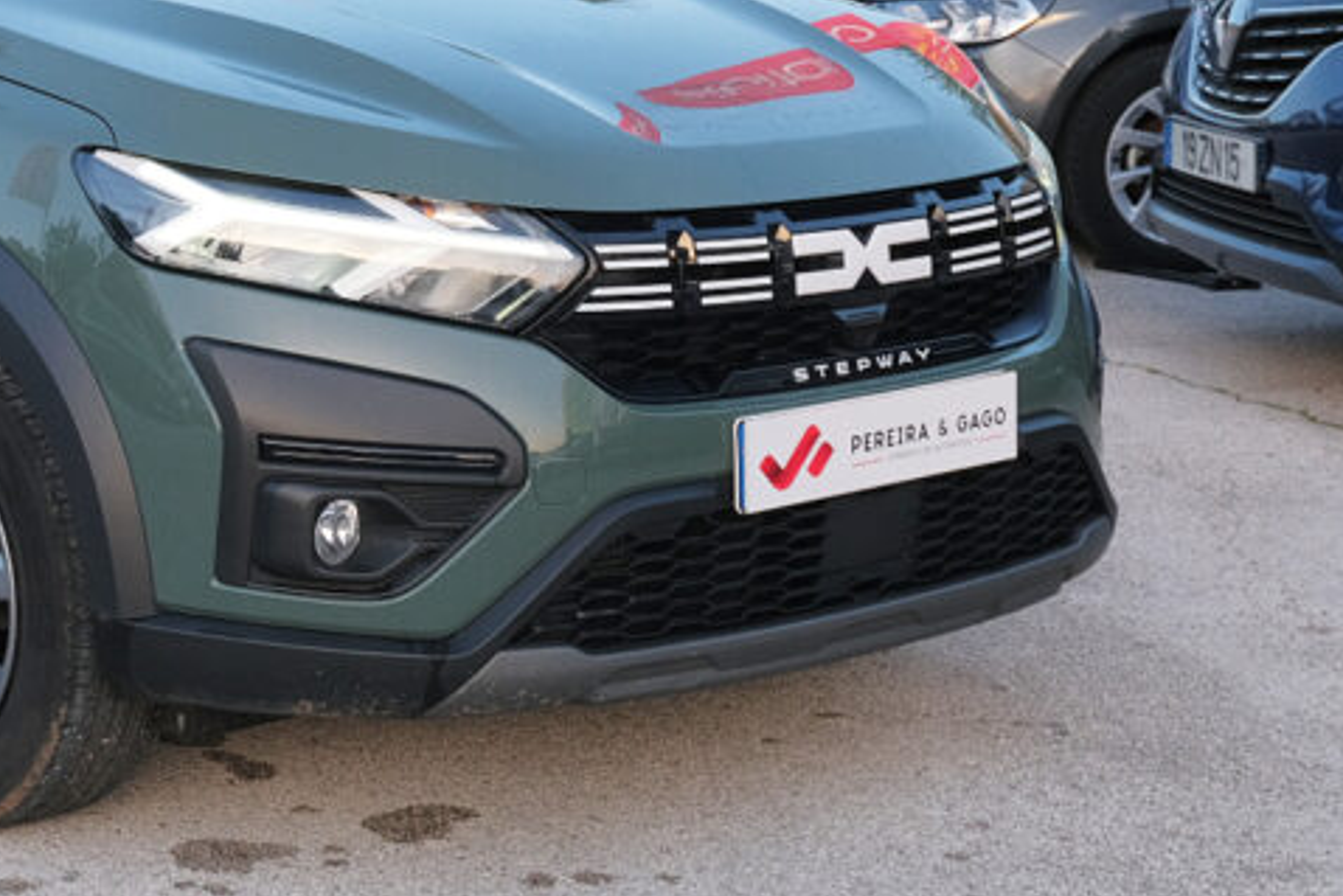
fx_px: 3358
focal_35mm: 90
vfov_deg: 15.1
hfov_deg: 21.9
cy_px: 192
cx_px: 67
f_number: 9
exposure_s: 1/80
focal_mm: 28
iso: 500
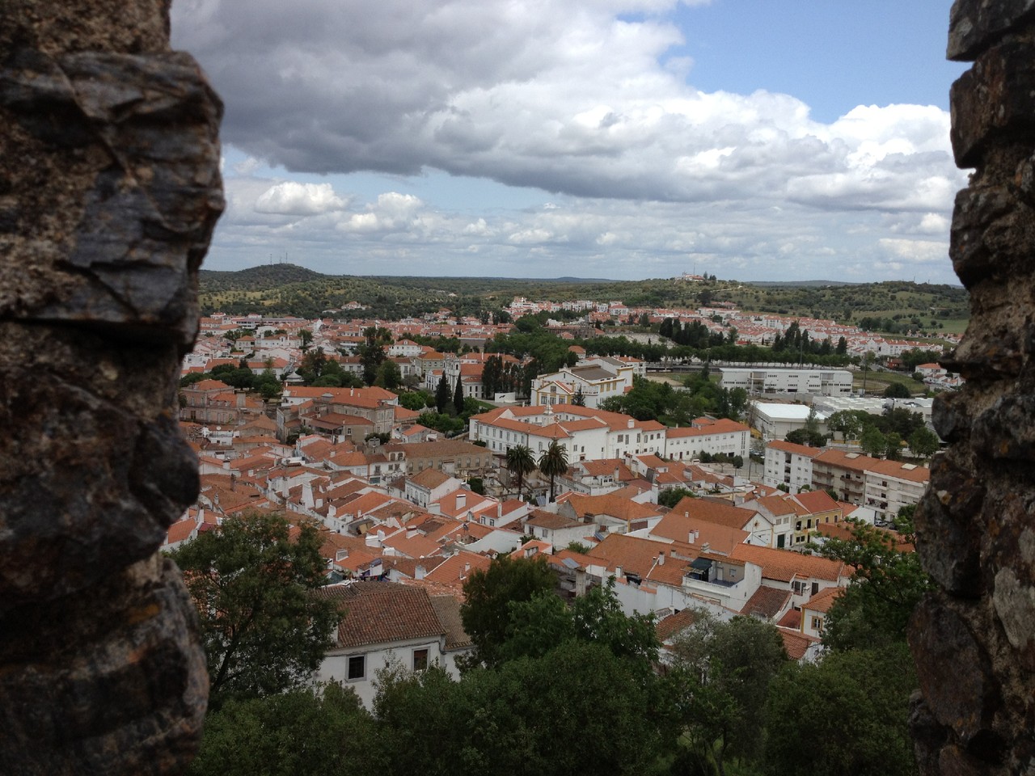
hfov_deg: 52.6
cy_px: 388
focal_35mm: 35
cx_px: 518
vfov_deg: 40.7
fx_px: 1046
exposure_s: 1/2045
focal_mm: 4.28
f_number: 2.4
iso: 64
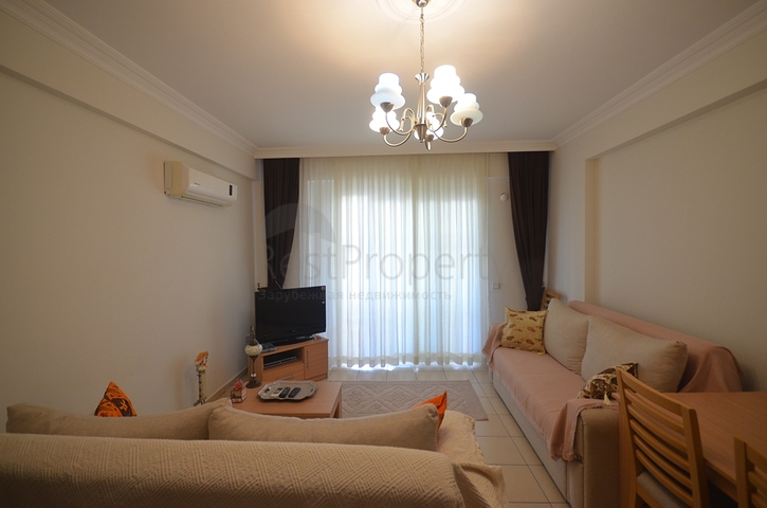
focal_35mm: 15
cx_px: 384
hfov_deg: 100.5
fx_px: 319
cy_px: 254
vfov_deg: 77.1
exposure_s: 1/60
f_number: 4
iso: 720
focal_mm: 10
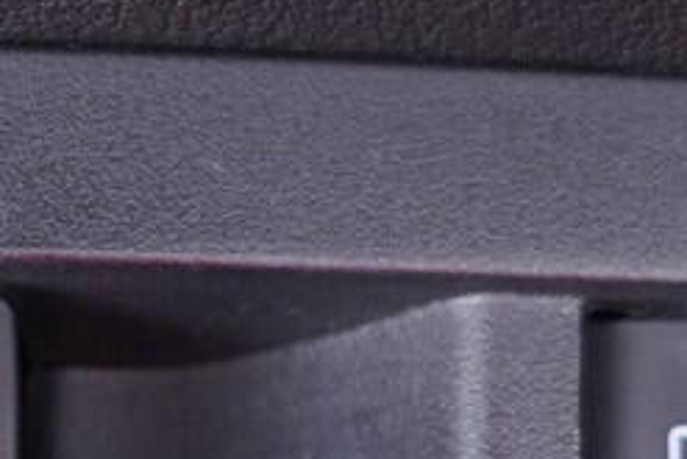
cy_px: 339
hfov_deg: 9.7
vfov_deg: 6.5
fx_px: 4010
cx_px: 690
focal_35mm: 210
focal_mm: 24
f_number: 2.8
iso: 500
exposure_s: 1/40
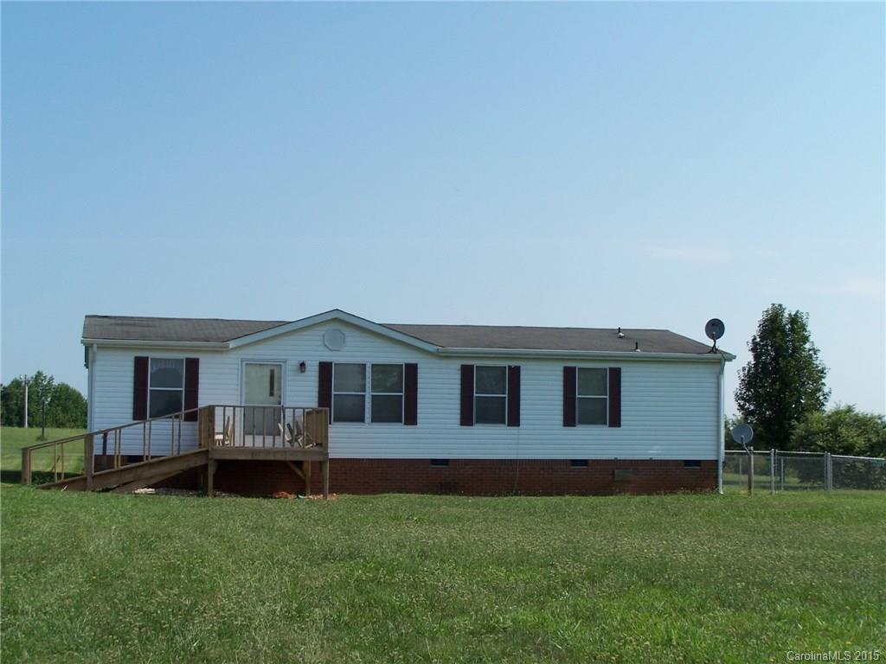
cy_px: 332
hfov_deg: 32.7
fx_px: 1510
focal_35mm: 59
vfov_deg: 24.8
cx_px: 443
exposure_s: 1/640
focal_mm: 9.8
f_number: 4.5
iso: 80
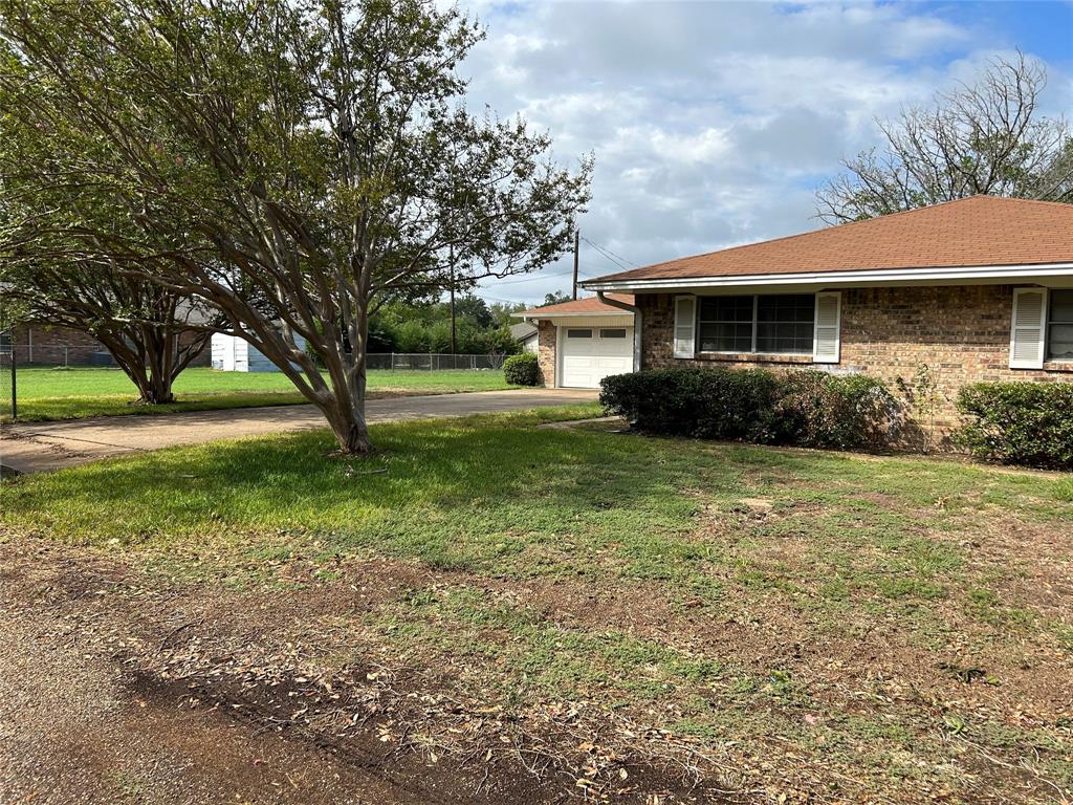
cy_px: 402
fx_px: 806
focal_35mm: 26
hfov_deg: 67.3
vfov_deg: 53.1
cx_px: 536
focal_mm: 5.7
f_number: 1.5
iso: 50
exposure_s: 1/2915
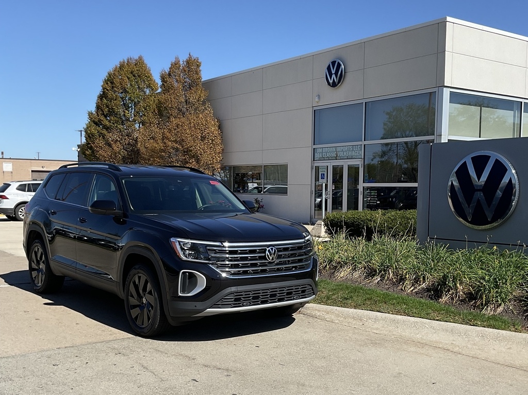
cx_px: 264
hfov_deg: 61.7
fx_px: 442
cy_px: 198
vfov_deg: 48.2
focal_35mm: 29
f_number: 1.8
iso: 16
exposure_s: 1/1912
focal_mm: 3
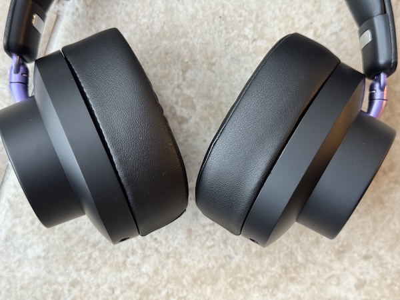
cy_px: 150
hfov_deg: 39.7
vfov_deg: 30.3
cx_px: 200
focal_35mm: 48
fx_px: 555
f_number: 1.78
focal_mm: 6.76
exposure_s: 1/50
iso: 250
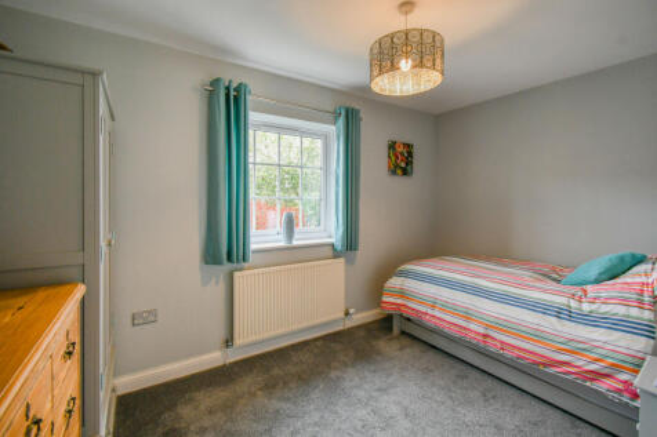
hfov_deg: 100.4
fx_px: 274
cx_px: 328
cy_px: 218
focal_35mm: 15
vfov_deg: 77.3
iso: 800
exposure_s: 1/25
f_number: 5.6
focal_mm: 10
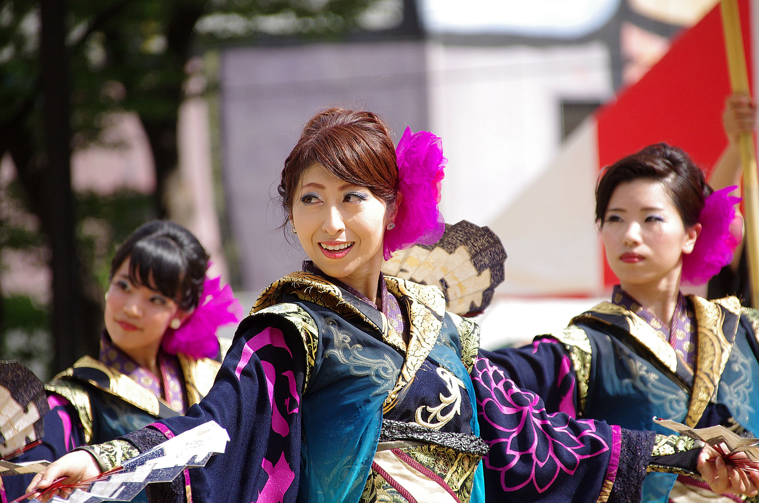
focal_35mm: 390
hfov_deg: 5.3
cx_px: 380
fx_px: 8205
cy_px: 252
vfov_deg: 3.5
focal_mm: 260
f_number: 6.3
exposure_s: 1/800
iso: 400
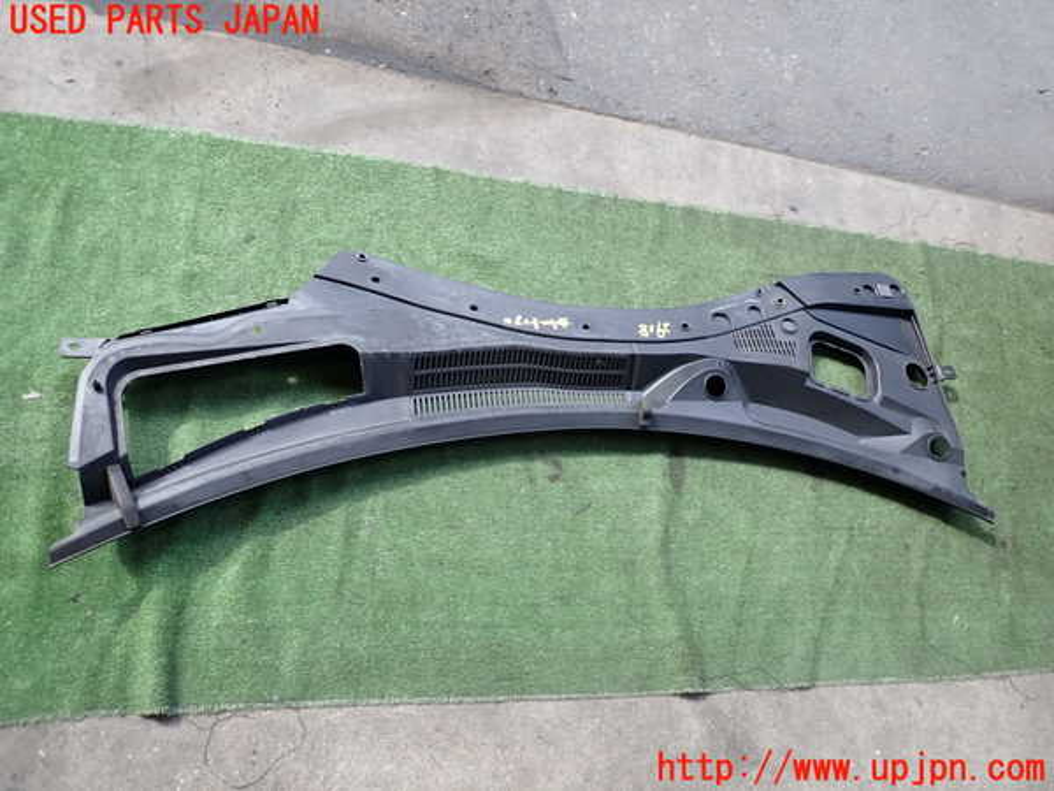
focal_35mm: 25
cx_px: 527
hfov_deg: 69.4
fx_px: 761
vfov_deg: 54.9
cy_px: 396
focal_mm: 4.5
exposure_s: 1/125
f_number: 2
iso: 100
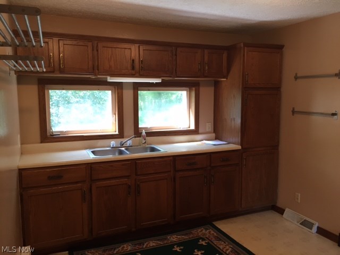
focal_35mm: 29
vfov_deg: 48.2
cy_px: 128
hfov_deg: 61.7
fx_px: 285
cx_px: 170
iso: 64
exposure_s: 1/30
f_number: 2.2
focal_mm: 4.15
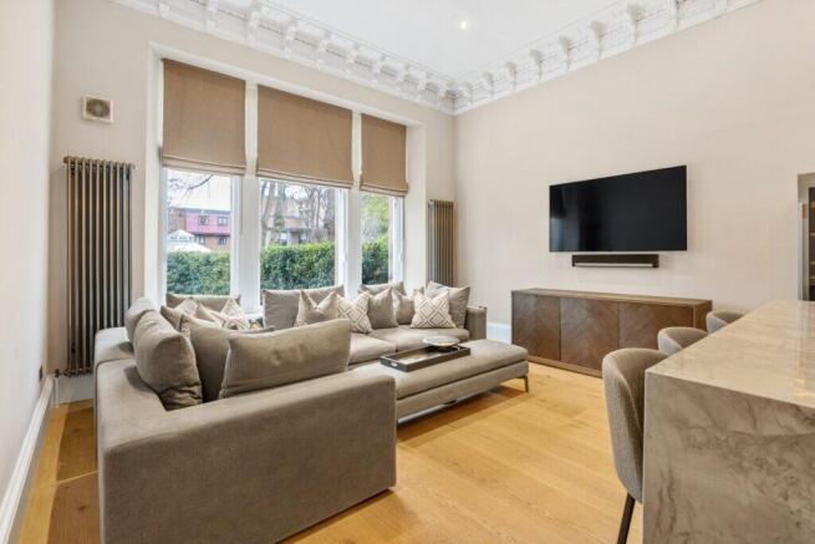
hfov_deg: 96.7
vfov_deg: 73.8
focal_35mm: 16
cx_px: 408
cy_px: 272
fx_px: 362
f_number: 8
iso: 400
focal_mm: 16
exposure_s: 1/1.67
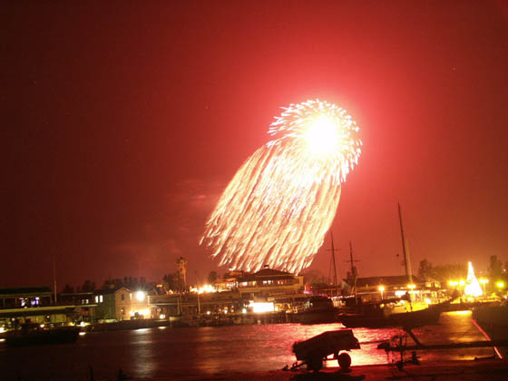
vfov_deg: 21.3
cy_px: 190
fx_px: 1013
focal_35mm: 69
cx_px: 254
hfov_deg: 28.2
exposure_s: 8
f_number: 3.5
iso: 200
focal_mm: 17.23
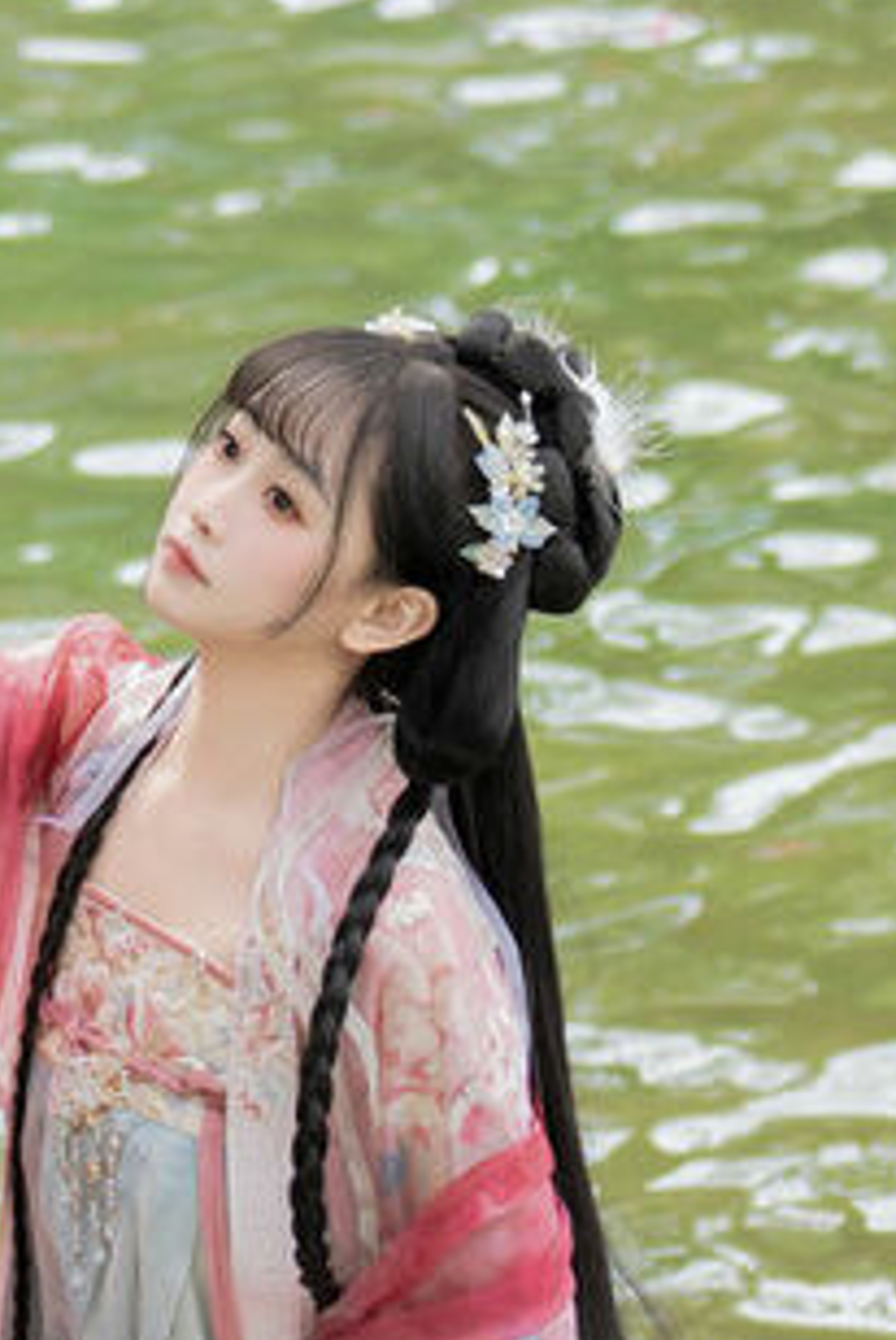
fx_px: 14266
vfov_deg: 5.3
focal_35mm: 383
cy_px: -529
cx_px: -274
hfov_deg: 3.6
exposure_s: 1/320
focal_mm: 75
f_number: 2.8
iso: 320
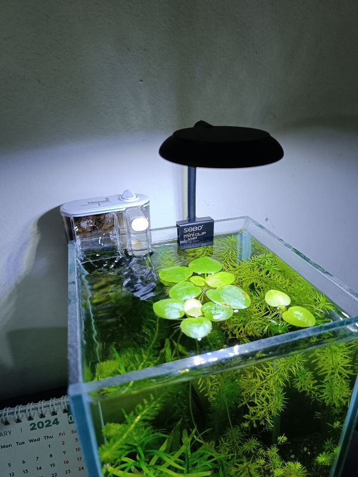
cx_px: 179
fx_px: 331
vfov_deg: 71.6
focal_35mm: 24
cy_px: 238
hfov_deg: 56.8
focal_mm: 6.14
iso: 280
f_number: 1.65
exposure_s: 1/100
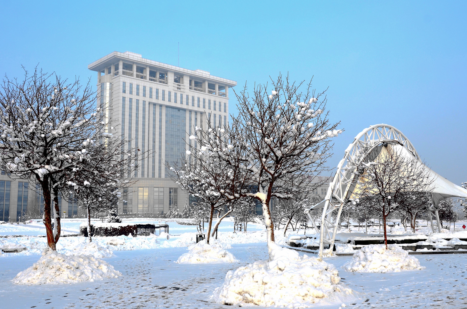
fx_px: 427
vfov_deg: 39.8
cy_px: 154
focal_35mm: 33
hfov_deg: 57.3
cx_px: 234
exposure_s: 1/250
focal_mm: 22
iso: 110
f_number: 8
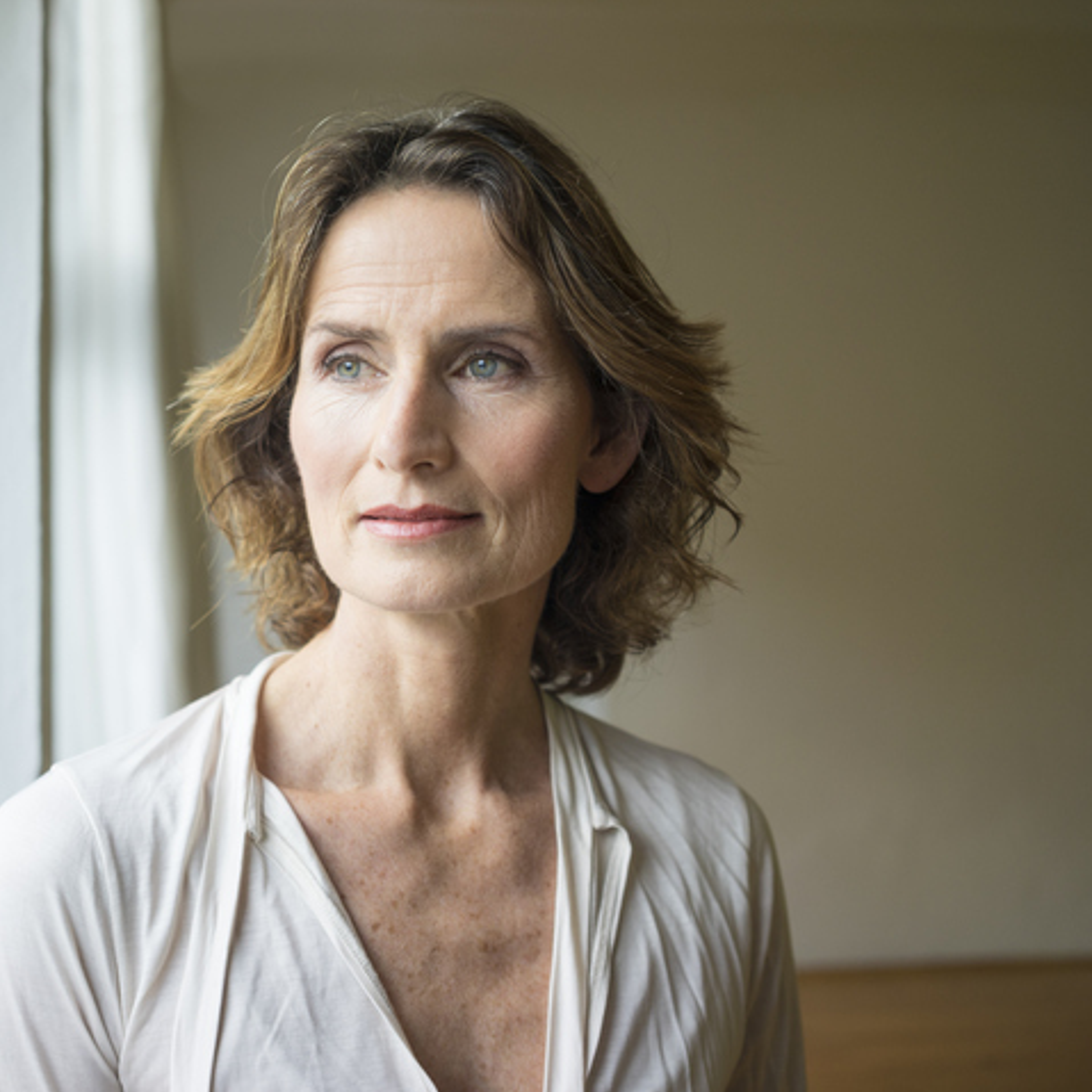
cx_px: 351
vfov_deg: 37.6
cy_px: 548
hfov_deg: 37.1
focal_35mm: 45
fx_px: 1606
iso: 200
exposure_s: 1/125
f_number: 2.8
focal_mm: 35
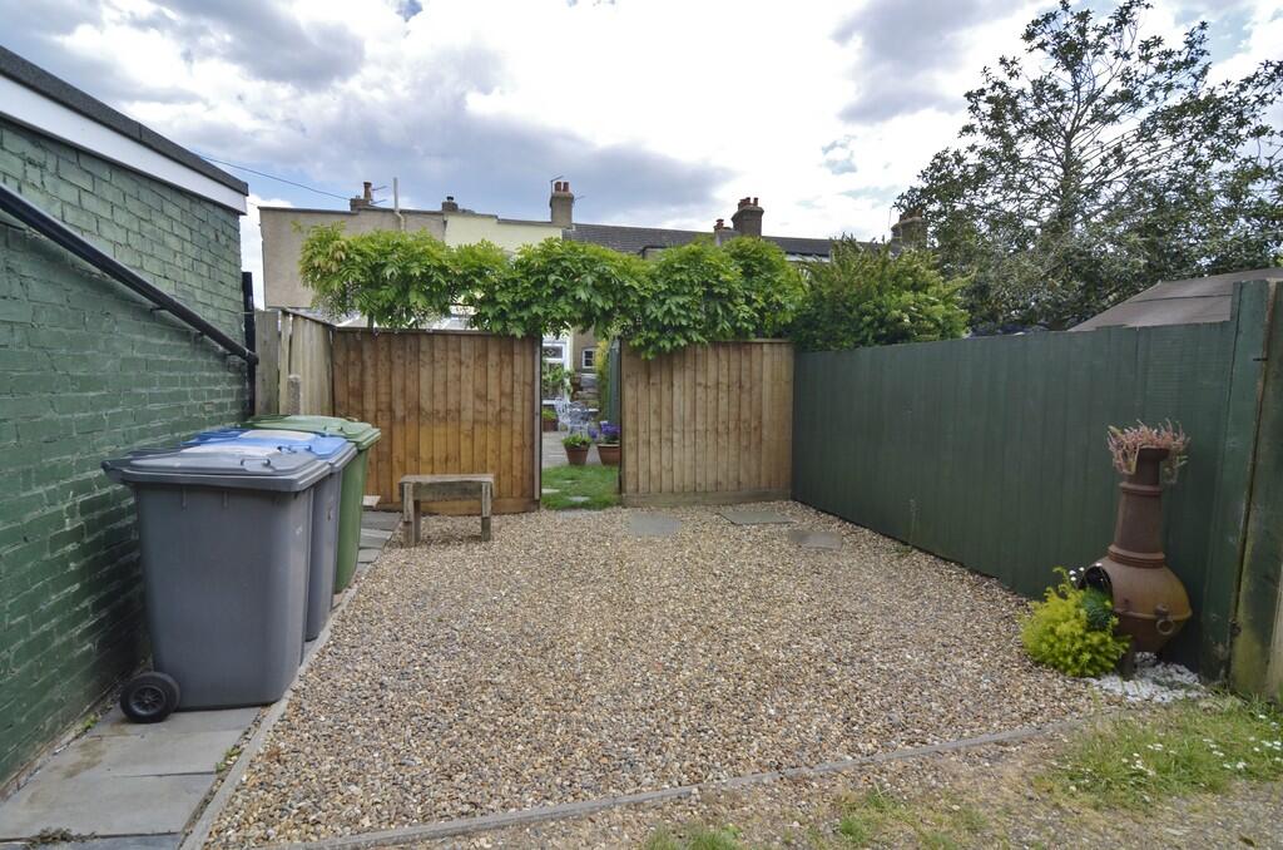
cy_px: 425
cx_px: 642
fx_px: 587
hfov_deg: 95.1
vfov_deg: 71.8
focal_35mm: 16
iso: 200
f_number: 7.1
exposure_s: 1/200
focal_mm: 11
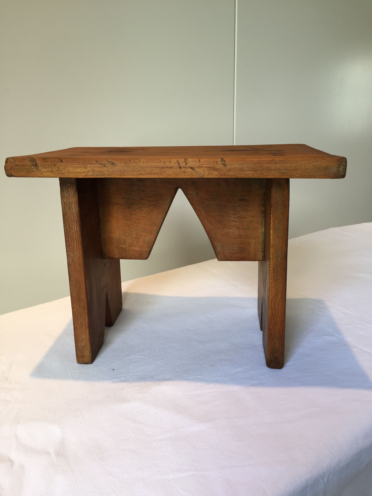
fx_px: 416
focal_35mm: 29
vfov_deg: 61.7
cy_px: 248
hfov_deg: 48.2
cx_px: 186
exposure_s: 1/100
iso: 50
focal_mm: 4.15
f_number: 2.2
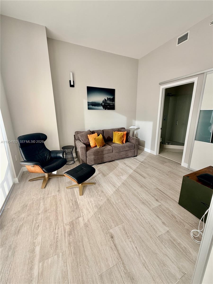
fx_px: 115
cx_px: 106
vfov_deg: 102.1
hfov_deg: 85.7
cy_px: 142
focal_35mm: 14
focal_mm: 2.22
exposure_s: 1/121
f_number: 2.2
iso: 100
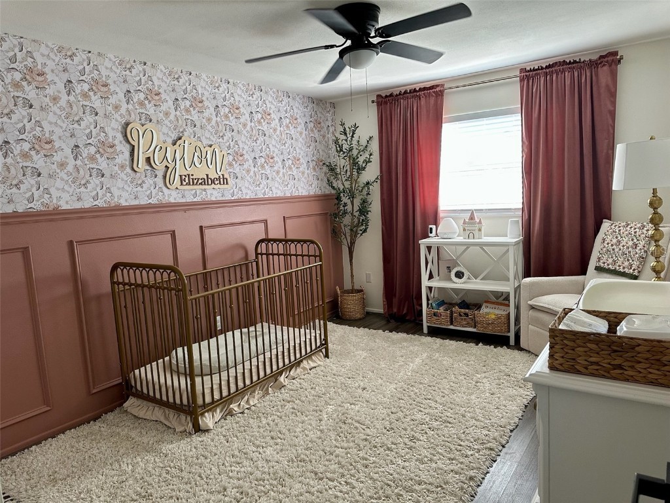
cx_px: 335
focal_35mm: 24
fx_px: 465
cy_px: 252
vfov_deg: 56.8
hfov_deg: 71.6
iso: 250
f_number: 1.78
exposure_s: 1/79
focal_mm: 6.86
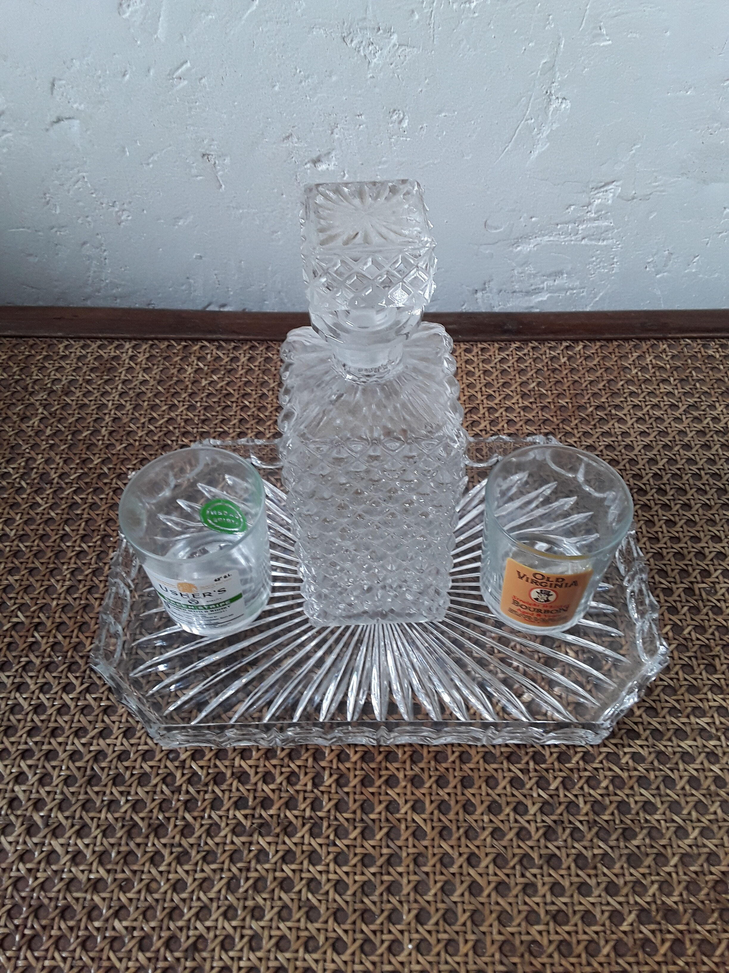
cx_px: 364
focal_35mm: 27
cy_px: 486
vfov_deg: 65.3
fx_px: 758
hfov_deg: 51.4
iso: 64
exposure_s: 1/33
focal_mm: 2.91
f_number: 1.9
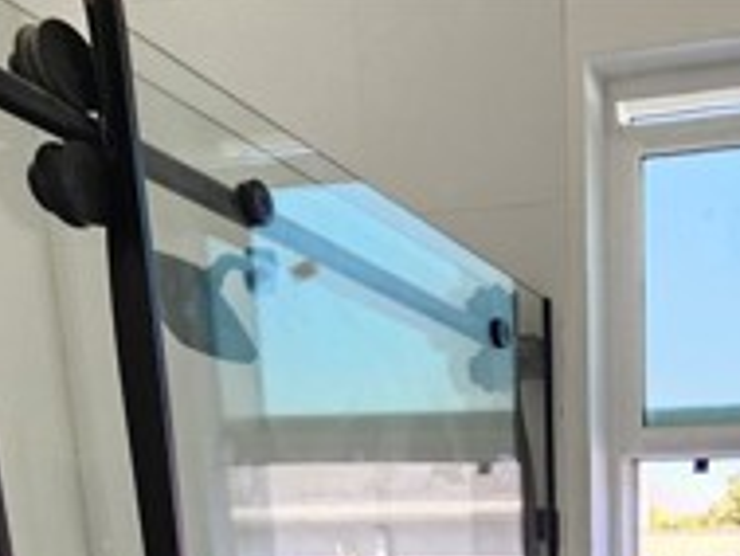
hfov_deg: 38.2
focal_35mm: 44
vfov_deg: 23.0
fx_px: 941
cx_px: 740
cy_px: 928
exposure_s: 1/60
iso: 80
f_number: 2.2
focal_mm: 2.2
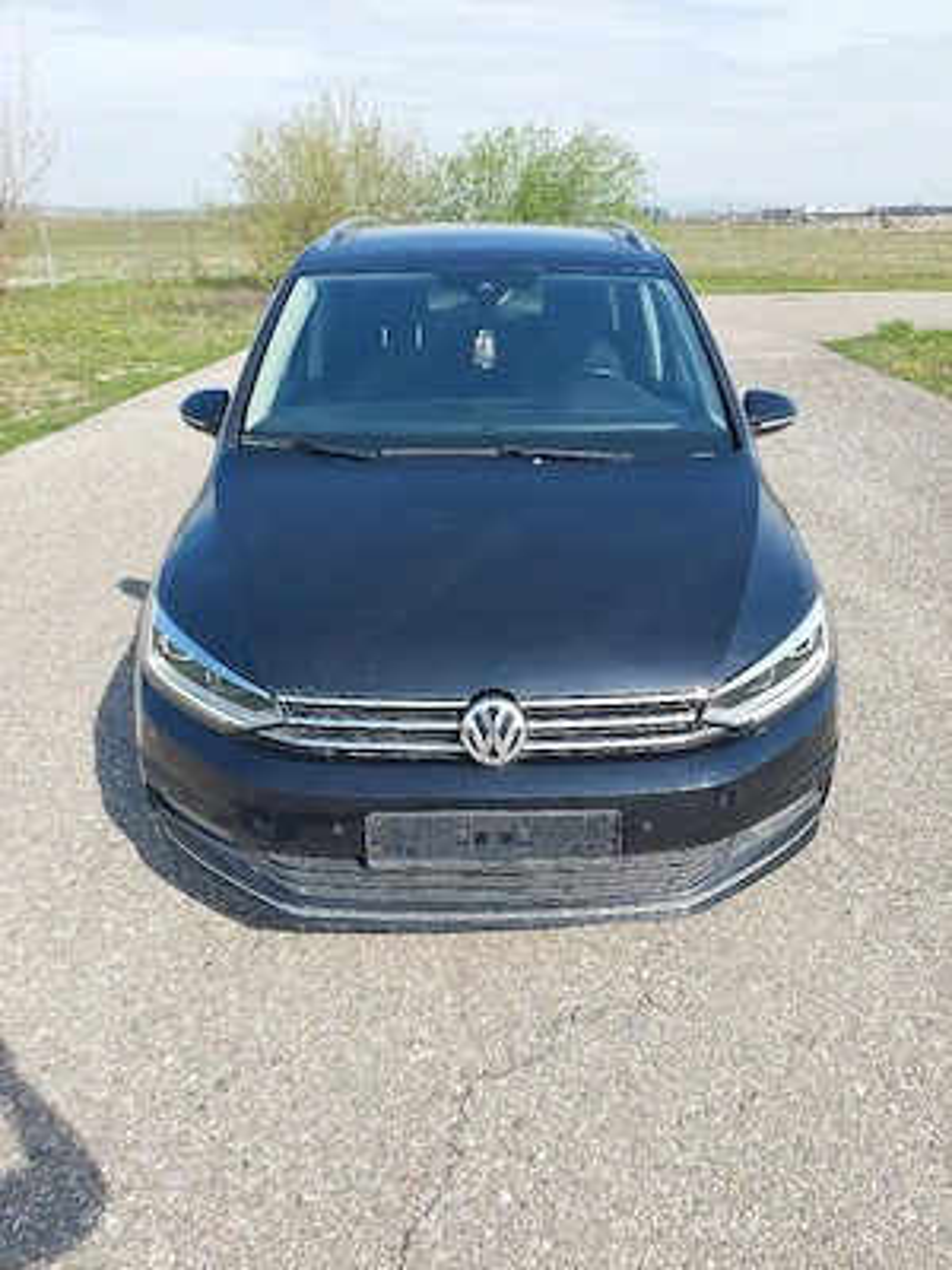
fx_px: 917
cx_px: 476
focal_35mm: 25
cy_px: 635
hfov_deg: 54.9
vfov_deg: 69.4
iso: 40
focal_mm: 5.23
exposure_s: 1/909
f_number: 1.8
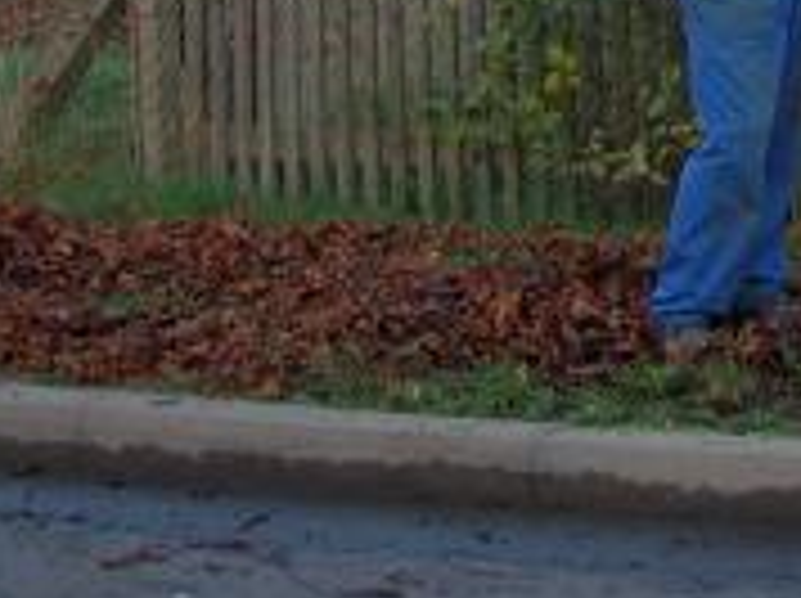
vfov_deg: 11.5
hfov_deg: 15.1
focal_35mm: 122
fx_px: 2819
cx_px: 1170
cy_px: -360
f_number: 2.9
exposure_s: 1/94.7
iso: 50
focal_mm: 5.7
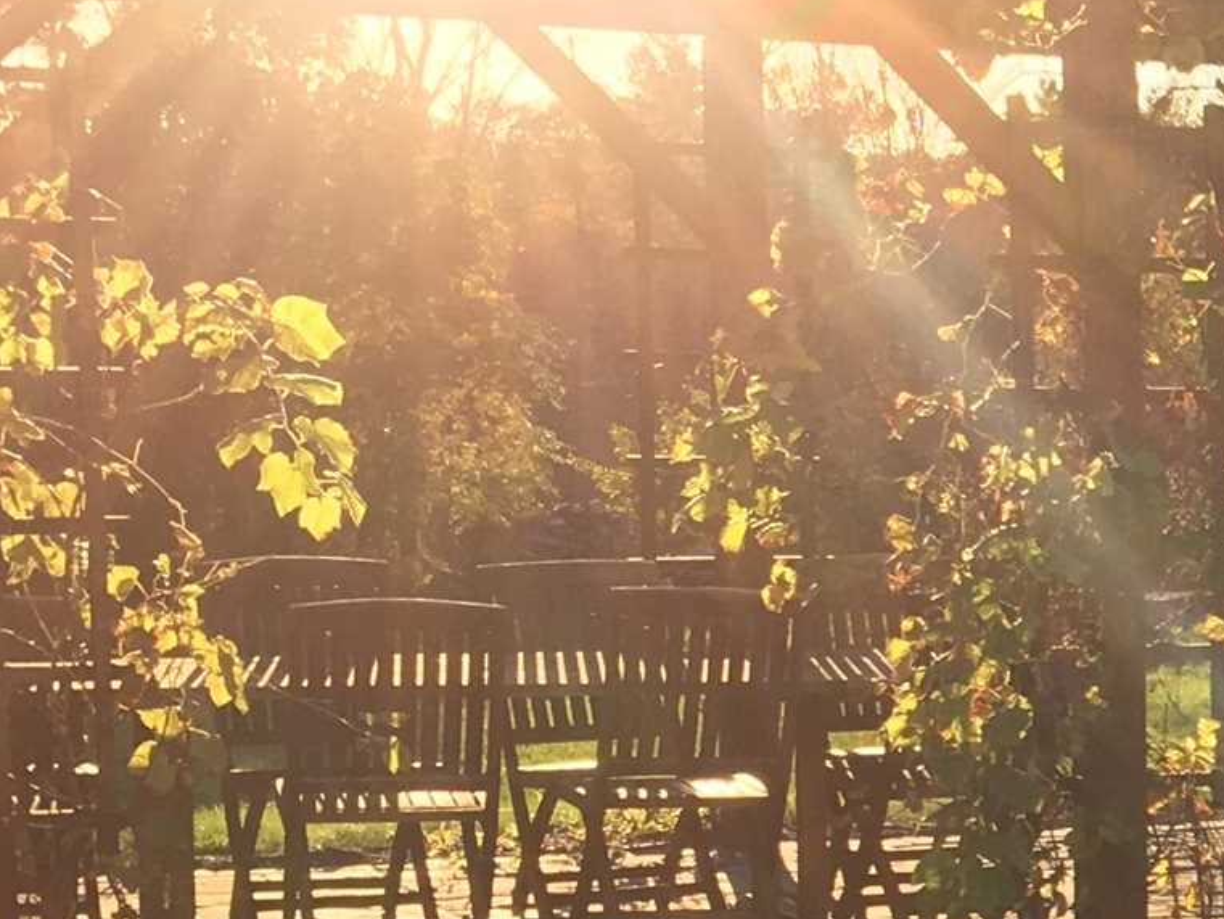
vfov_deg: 12.5
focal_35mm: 117
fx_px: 4138
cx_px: 2006
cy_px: 935
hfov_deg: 15.2
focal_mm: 4.15
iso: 25
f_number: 2.2
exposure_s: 1/425
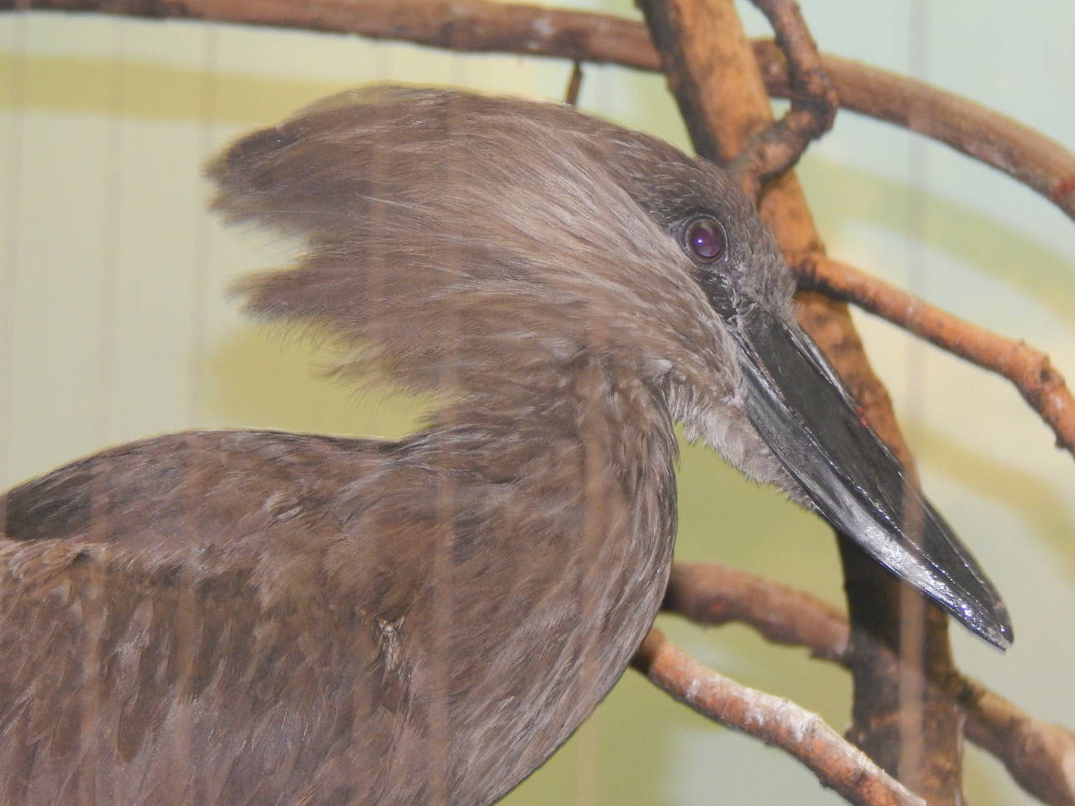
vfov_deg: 5.2
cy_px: 313
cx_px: 542
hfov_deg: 6.9
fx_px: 8910
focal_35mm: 287
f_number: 5.6
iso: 450
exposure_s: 1/30
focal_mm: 41.7
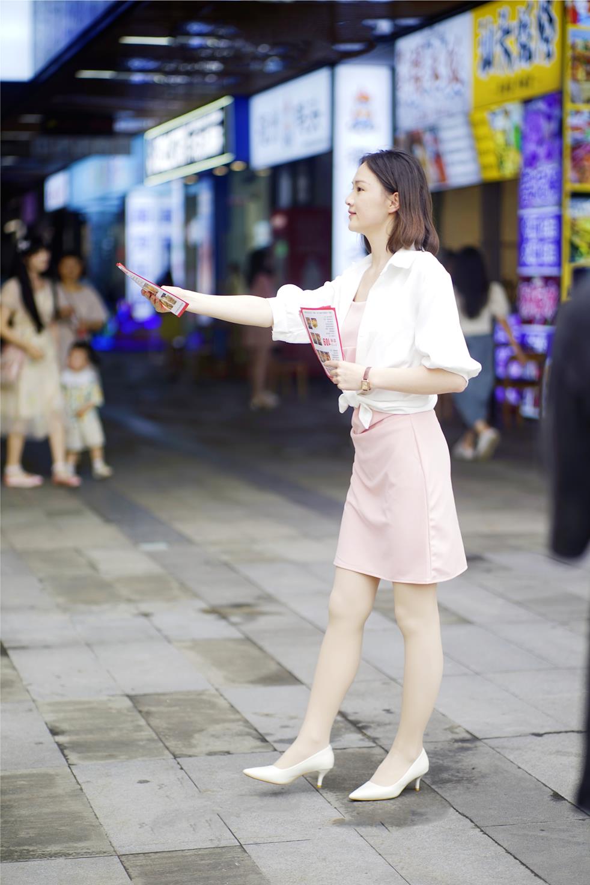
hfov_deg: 16.1
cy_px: 442
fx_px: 2088
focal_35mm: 85
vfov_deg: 23.9
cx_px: 295
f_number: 1.8
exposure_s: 1/250
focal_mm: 85
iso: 64
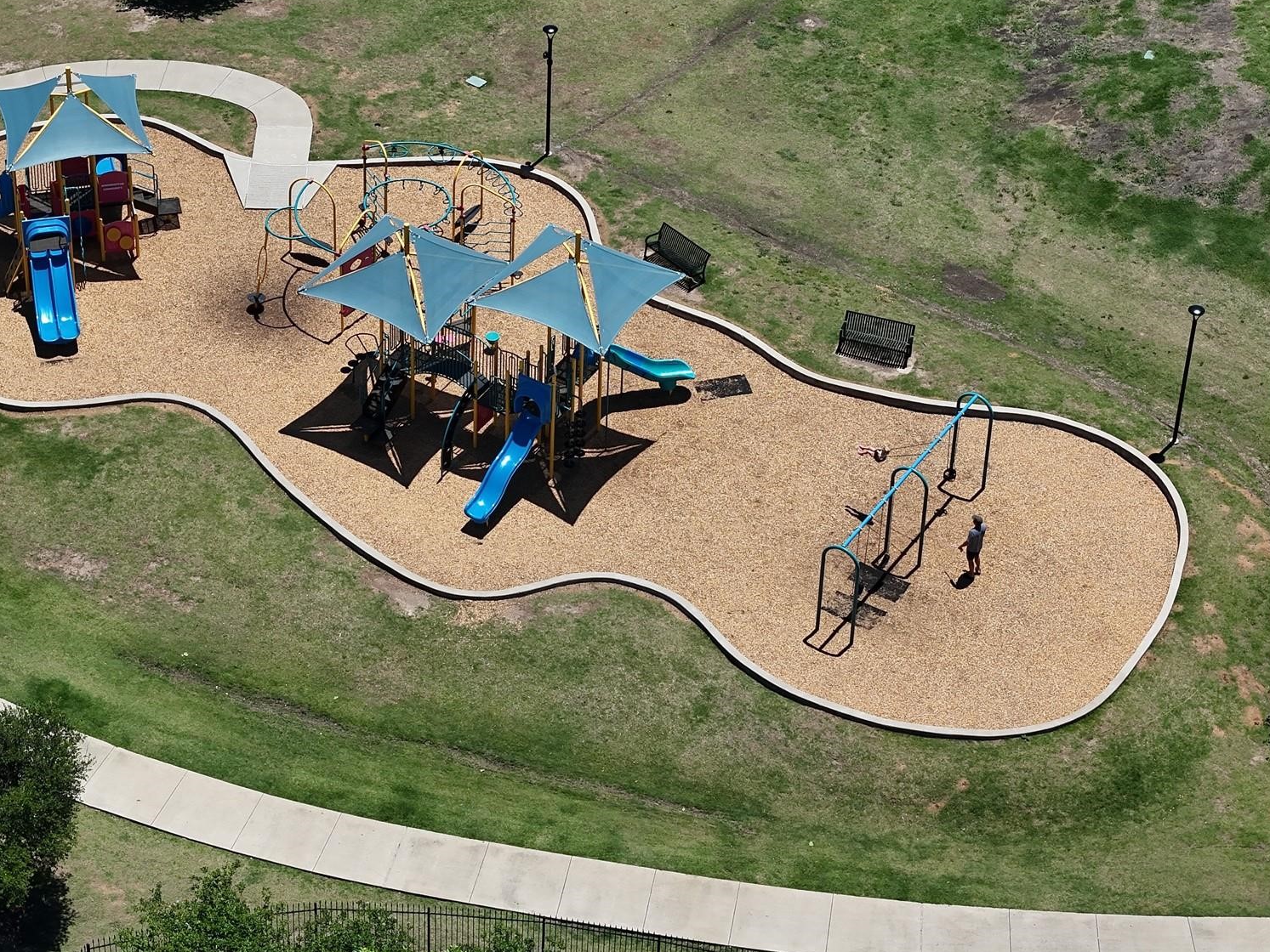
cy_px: 344
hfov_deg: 20.4
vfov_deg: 15.4
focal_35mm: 96
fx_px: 3522
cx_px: 502
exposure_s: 1/1600
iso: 100
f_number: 2.8
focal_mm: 19.35
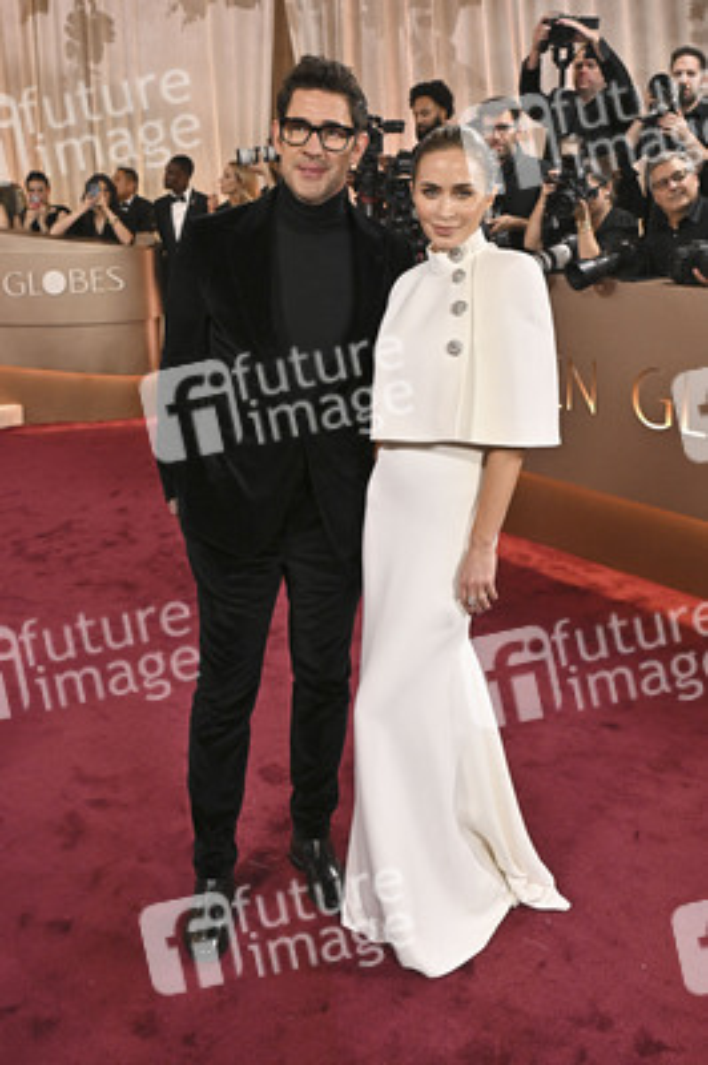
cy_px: 532
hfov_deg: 37.8
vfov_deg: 54.5
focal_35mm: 35
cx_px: 354
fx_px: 1034
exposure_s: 1/320
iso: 2500
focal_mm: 35
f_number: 5.6
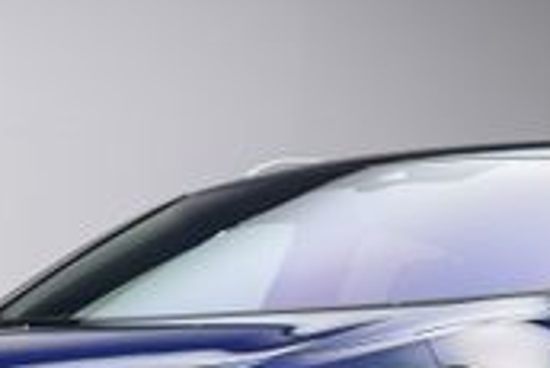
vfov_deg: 9.3
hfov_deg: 14.1
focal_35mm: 145
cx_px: 368
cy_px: 472
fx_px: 2217
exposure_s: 1/13
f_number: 4
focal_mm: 50
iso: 100
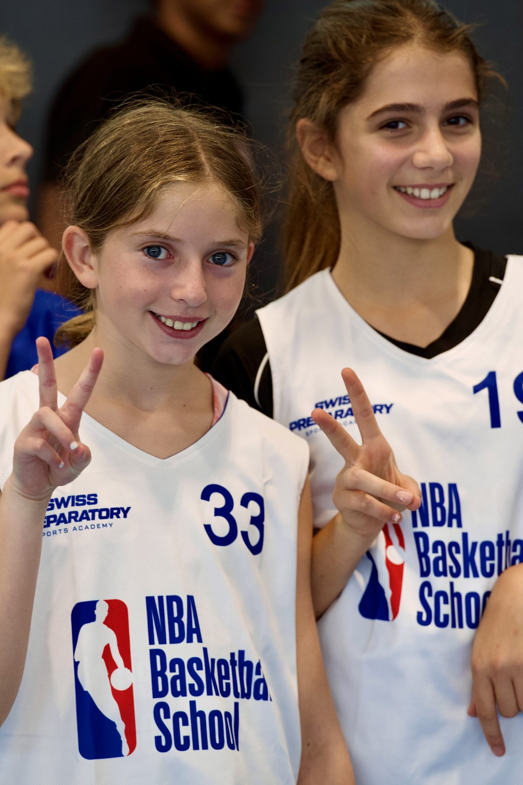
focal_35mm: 167
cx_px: 289
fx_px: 3640
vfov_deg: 12.3
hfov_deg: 8.2
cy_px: 412
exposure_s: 1/160
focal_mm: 142
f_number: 4
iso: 1000
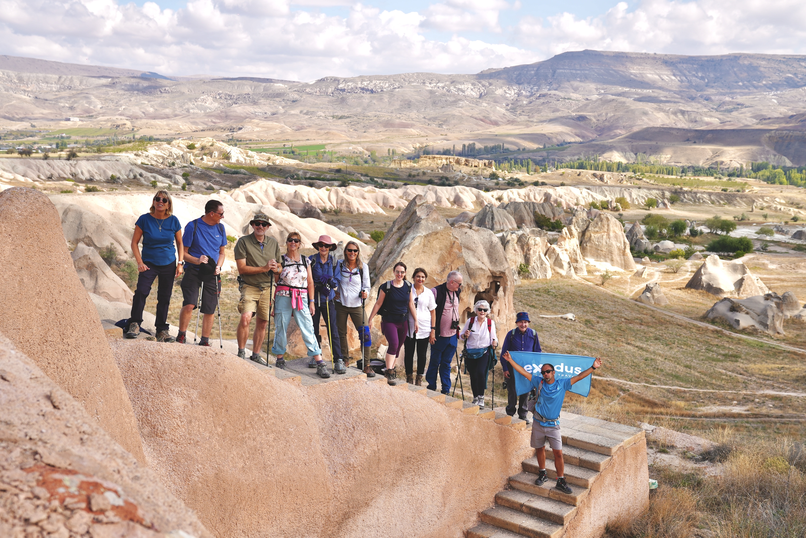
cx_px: 403
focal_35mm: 41
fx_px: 918
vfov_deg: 32.7
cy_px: 269
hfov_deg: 47.4
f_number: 5
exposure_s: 1/400
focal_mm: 41
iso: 80
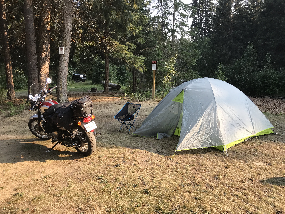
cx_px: 142
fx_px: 231
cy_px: 107
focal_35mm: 28
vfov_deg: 49.7
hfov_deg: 63.4
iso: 20
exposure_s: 1/407
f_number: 1.8
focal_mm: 3.99
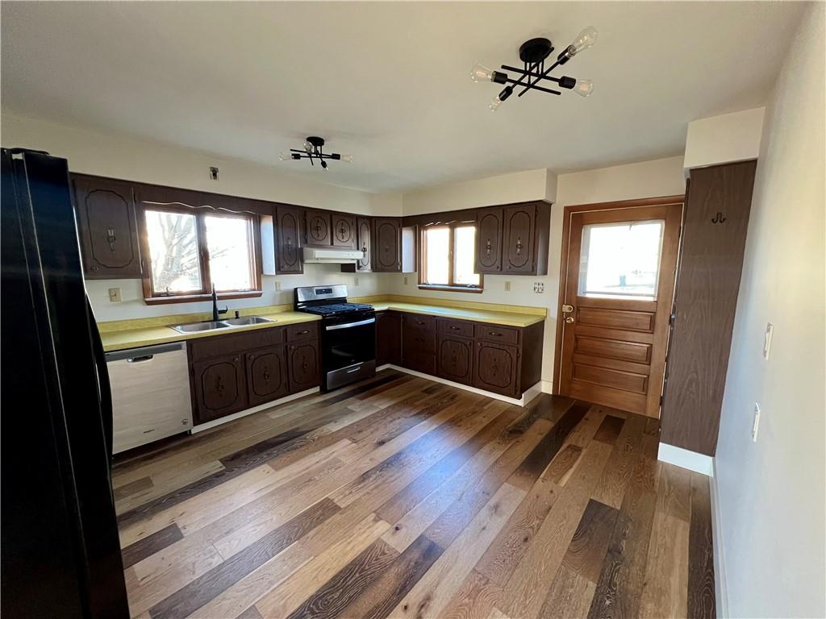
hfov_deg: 106.2
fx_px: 310
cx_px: 413
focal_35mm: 13
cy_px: 310
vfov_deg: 89.9
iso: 500
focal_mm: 1.57
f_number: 1.8
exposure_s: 1/60
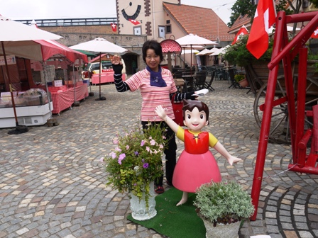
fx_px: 257
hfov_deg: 63.4
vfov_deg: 49.7
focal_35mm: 28
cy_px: 119
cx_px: 159
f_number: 7.1
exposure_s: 1/320
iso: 100
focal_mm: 14
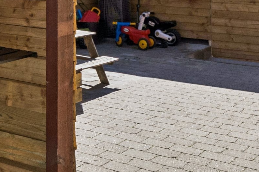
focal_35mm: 85
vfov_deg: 15.4
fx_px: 611
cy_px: -41
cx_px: 49
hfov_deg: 23.6
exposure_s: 1/1250
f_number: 8
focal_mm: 15
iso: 250
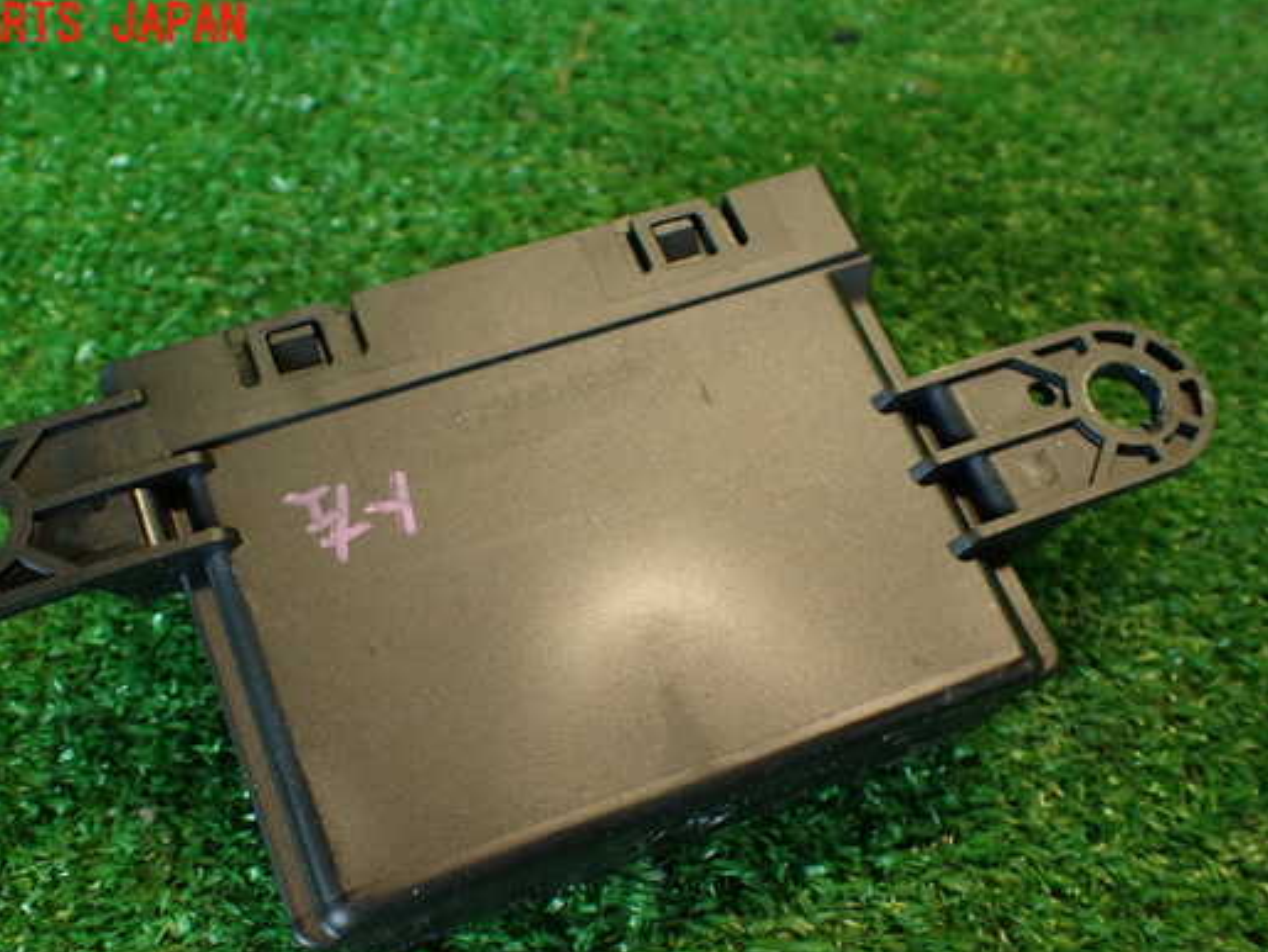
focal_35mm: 35
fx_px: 1283
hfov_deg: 52.4
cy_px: 550
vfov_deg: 40.6
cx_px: 538
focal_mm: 5.4
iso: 200
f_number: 2.3
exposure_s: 1/40
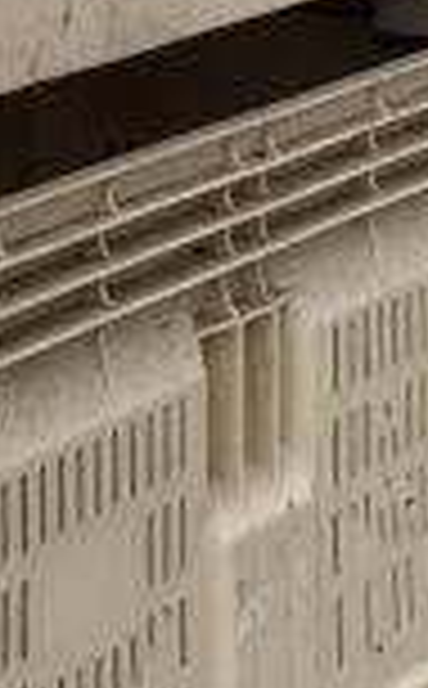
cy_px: -355
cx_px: 342
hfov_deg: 7.1
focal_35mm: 185
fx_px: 3469
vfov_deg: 10.9
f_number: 1.8
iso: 32
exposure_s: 1/1362
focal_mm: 4.25
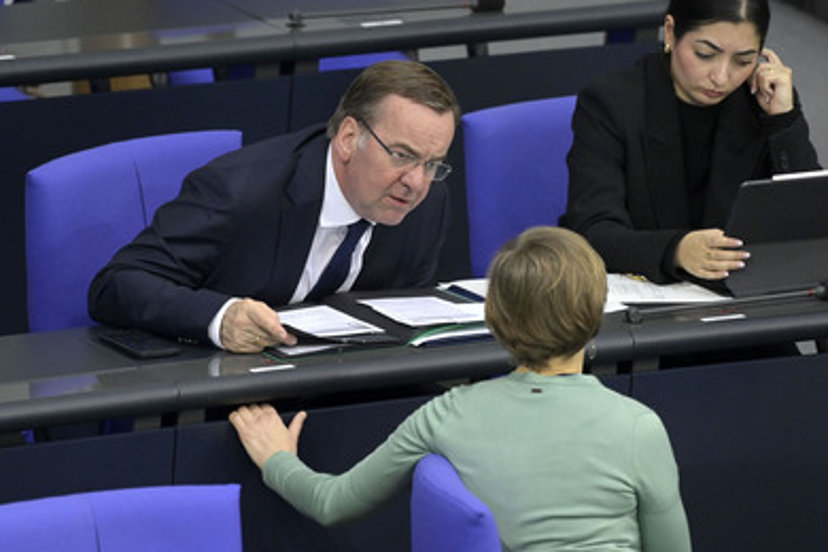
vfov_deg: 3.3
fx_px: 9567
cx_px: 398
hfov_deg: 5.0
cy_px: 276
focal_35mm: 416
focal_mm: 360
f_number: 5.6
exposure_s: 1/400
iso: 5000
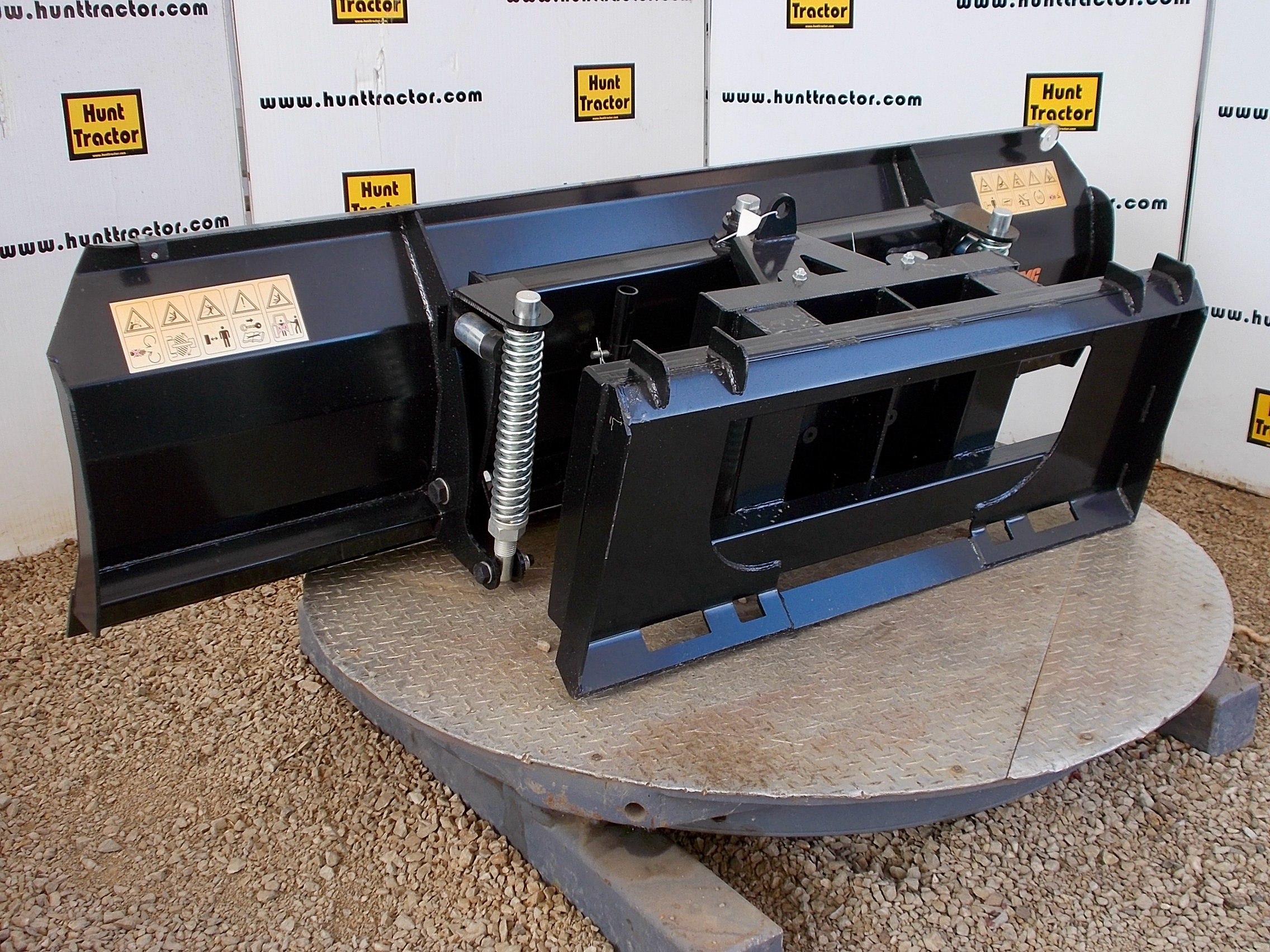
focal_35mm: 39
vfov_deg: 36.8
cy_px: 476
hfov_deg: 47.9
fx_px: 1431
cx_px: 635
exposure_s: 1/80
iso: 80
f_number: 3.9
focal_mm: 6.9
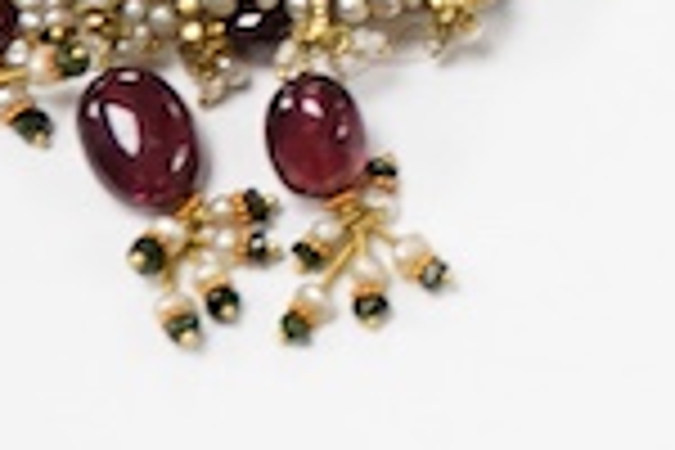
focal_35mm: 270
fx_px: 5062
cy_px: -562
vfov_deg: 5.0
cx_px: 1422
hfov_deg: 7.3
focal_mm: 30
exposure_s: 1/125
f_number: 9
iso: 1250
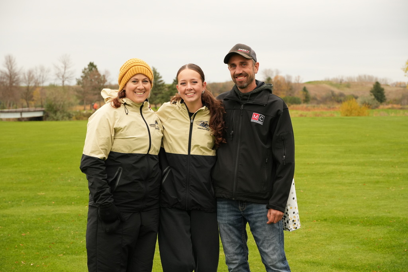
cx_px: 204
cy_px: 136
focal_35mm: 92
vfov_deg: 14.9
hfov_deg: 22.3
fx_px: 1037
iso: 800
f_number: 5.6
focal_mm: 61
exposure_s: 1/640
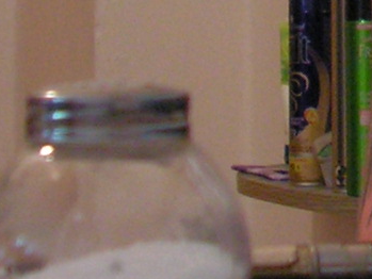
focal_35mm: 264
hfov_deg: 7.3
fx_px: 2838
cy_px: -307
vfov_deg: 5.5
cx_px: 676
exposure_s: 1/4
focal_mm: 7.6
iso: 200
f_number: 3.2
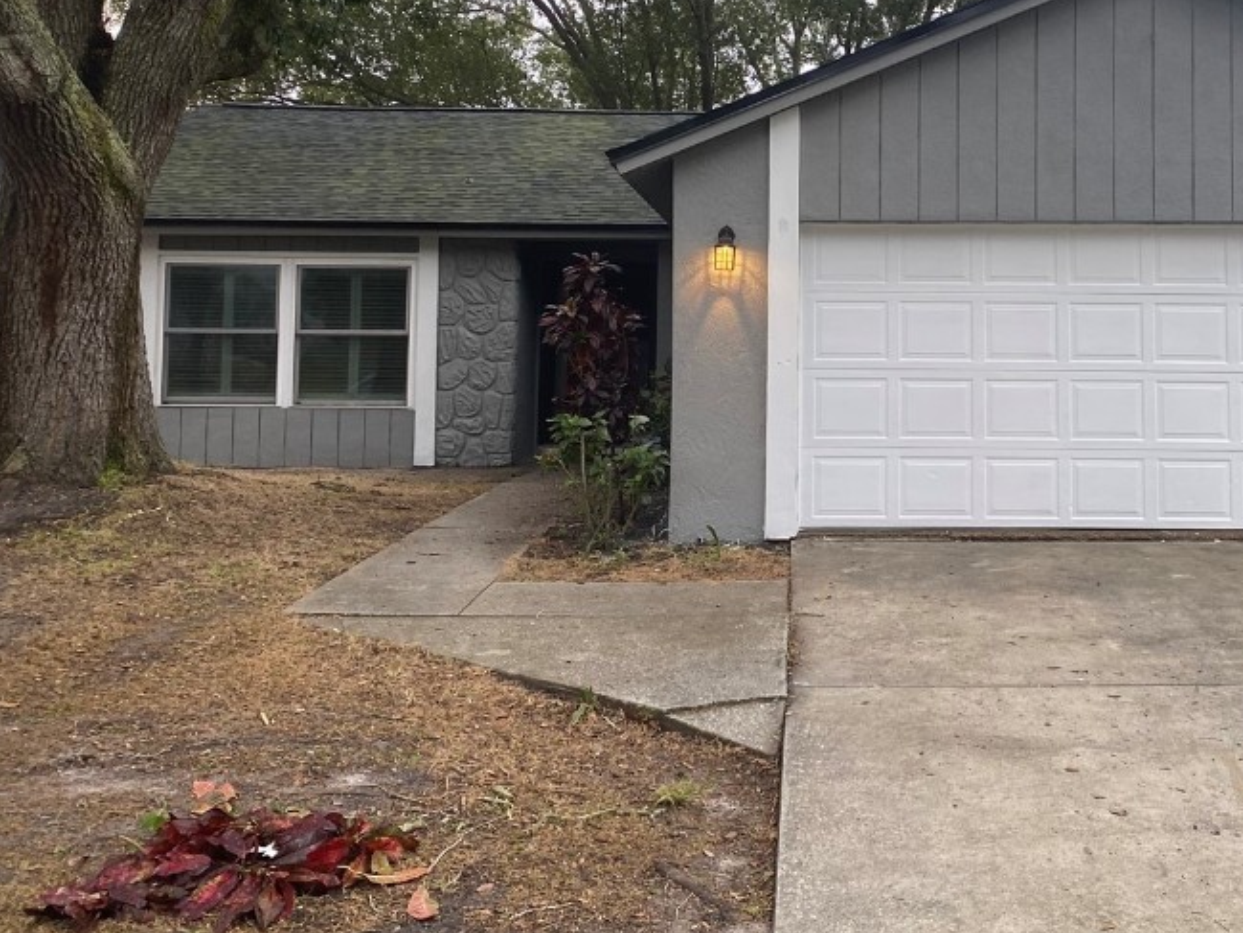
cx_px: 843
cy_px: 239
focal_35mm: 41
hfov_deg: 45.0
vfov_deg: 34.4
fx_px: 1473
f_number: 1.8
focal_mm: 4.25
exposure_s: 1/122
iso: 64
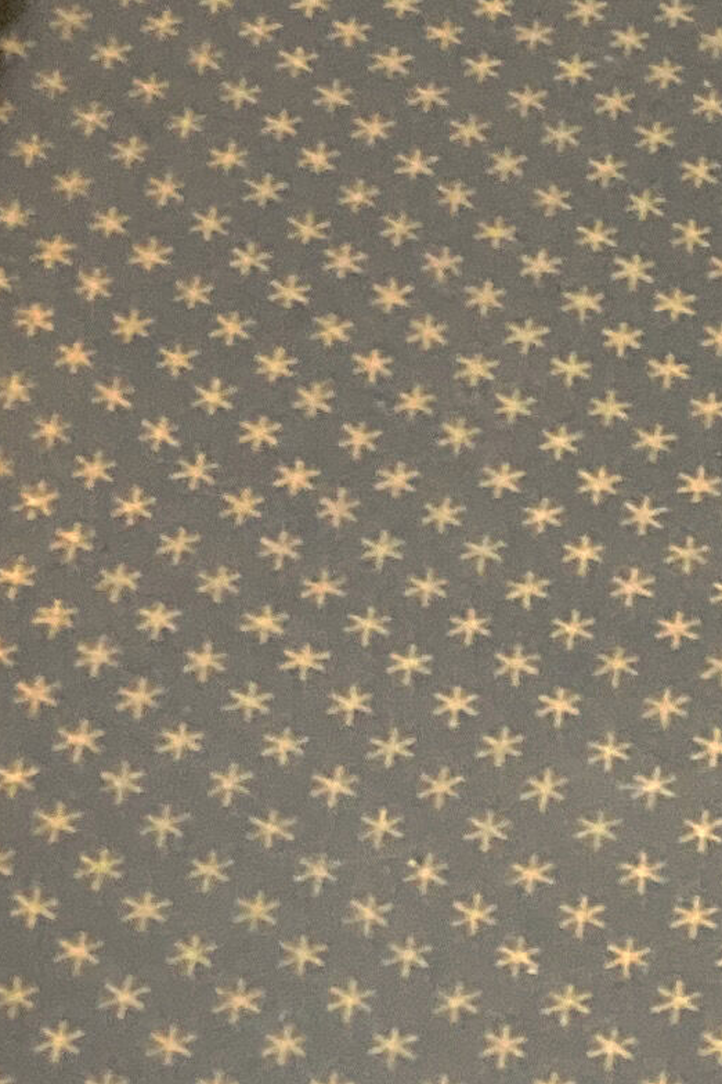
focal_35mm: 150
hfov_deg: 8.3
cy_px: 443
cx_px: 1822
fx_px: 4512
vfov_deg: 13.7
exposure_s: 1/30
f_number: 1.8
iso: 640
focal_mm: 3.99
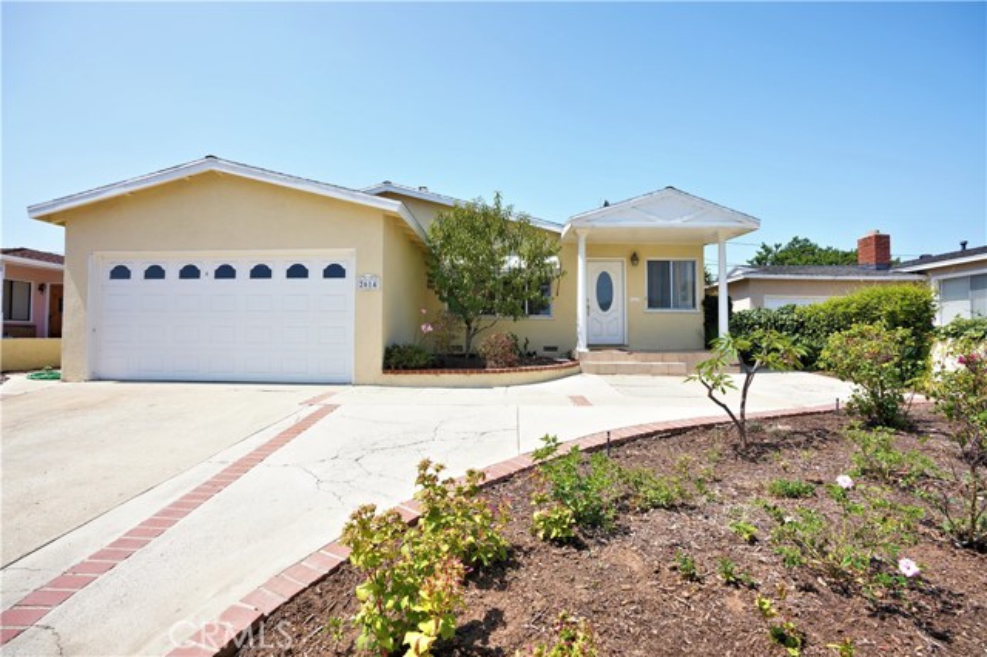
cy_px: 328
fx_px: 438
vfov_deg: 73.7
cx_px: 494
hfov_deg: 96.8
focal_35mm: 16
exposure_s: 1/200
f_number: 7.1
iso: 100
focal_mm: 16
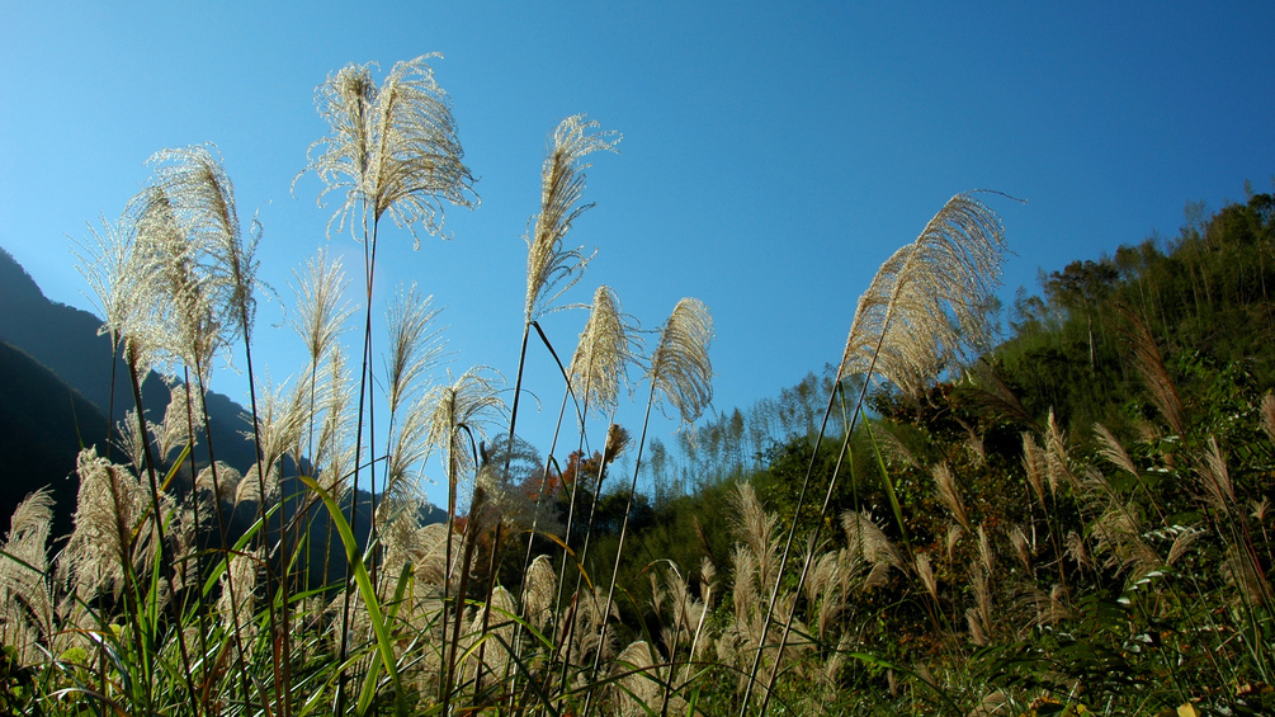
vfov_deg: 36.7
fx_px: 1082
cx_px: 634
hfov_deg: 61.0
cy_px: 374
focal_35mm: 32
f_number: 5.6
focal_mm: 20
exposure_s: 1/1250
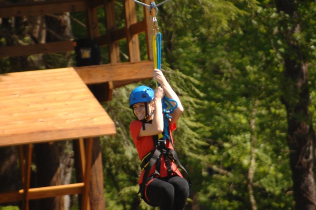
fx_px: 3945
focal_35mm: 450
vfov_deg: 3.0
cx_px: 158
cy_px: 105
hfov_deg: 4.6
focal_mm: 300
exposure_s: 1/320
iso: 250
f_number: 6.3
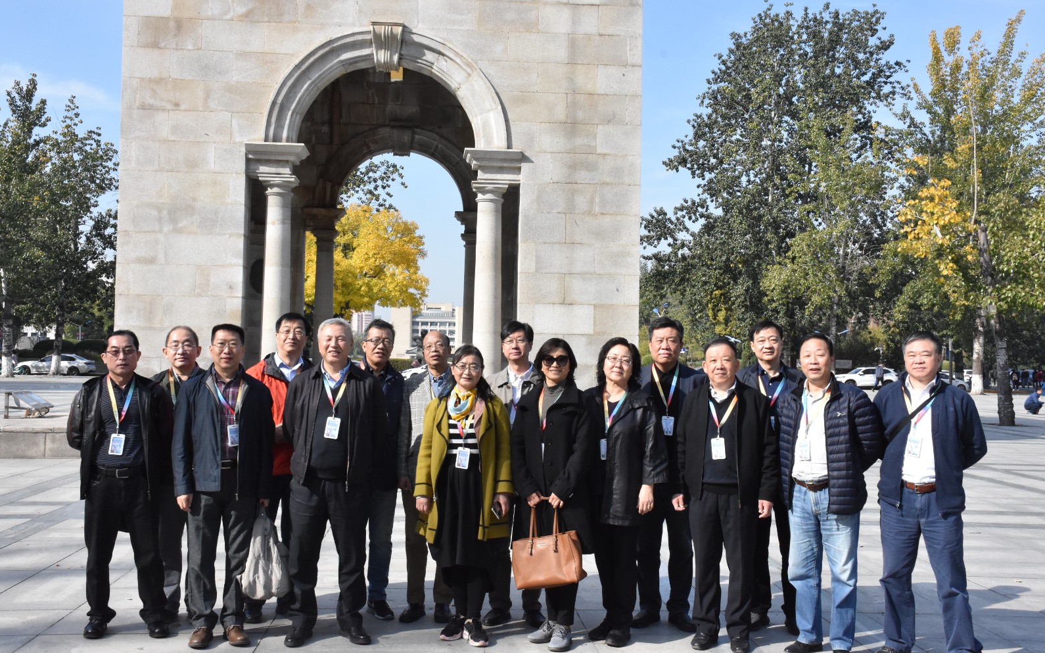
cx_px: 521
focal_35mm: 40
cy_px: 304
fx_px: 1139
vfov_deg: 32.0
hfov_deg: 49.3
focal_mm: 26
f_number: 16
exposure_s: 1/1000
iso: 2000
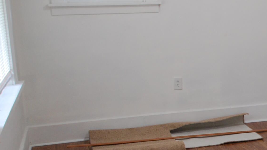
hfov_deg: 24.9
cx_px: 336
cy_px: 92
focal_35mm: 75
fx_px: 531
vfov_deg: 16.1
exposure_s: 1/10
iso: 400
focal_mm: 18
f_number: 3.5
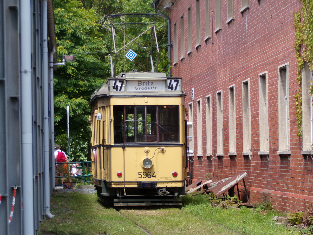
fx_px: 1582
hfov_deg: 11.3
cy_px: 118
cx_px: 156
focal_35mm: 175
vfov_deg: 8.5
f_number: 4.7
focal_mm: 31.3
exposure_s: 1/170
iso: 100
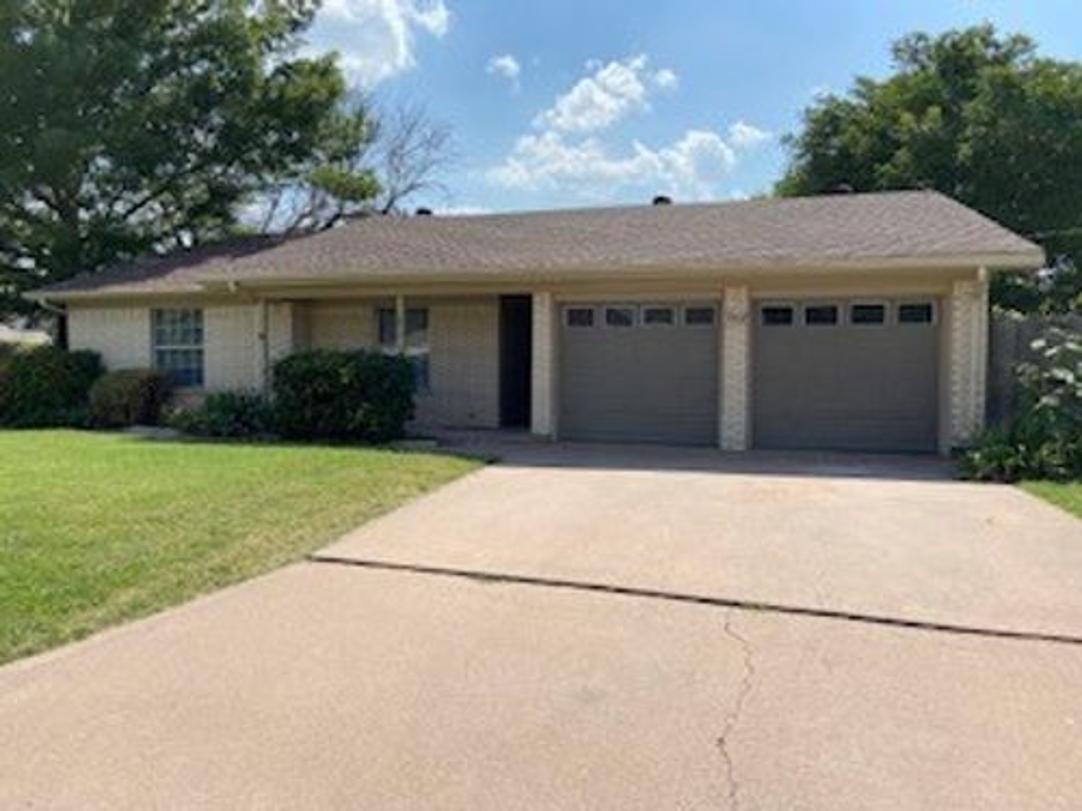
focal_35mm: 26
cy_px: 406
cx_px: 541
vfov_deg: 53.1
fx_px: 813
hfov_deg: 67.3
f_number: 1.8
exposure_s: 1/4115
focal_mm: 4.25
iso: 32
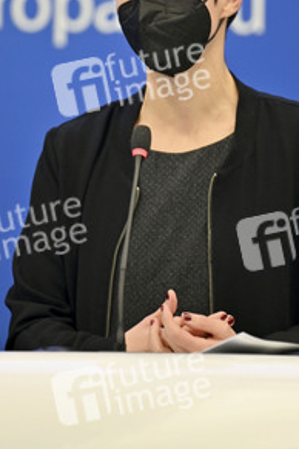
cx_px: 176
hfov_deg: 5.4
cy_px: 157
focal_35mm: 254
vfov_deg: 8.1
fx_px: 3164
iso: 640
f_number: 2.8
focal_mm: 185
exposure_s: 1/160
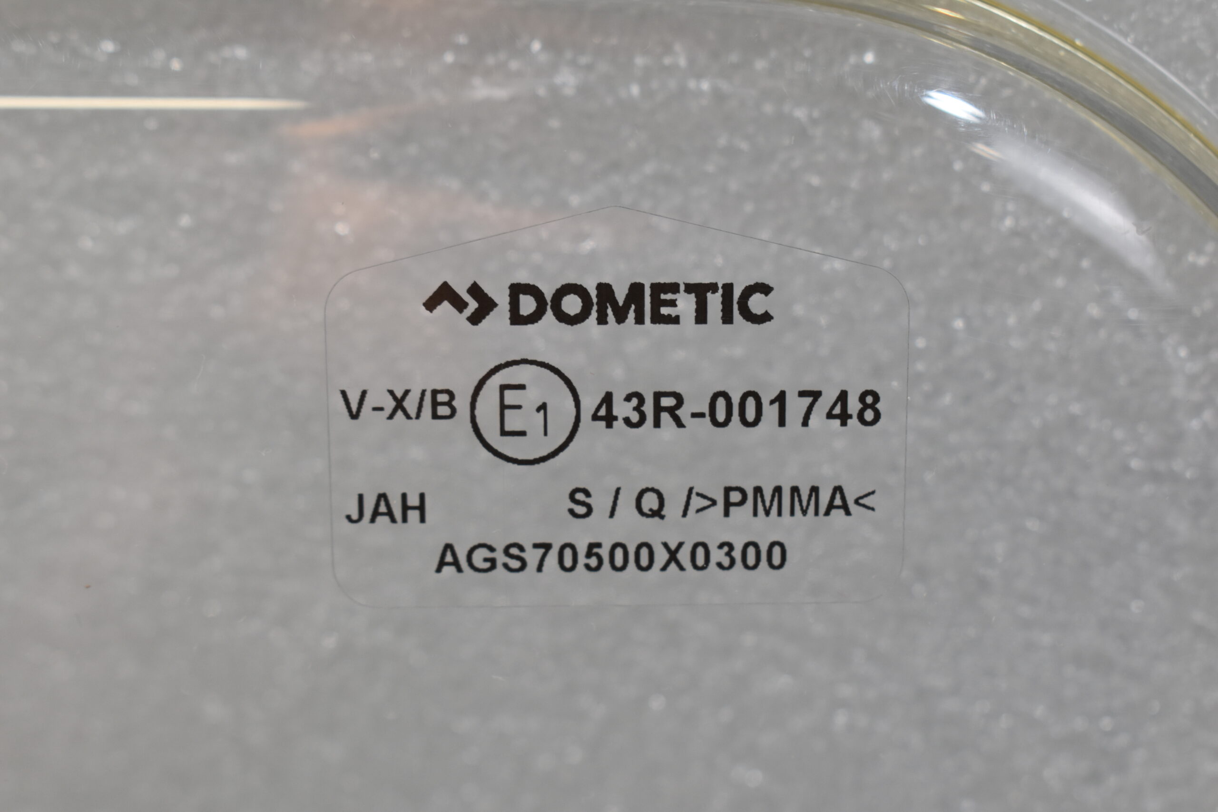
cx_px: 609
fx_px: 2436
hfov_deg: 28.1
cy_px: 406
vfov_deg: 18.9
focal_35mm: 72
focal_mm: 48
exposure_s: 1/60
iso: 360
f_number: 8
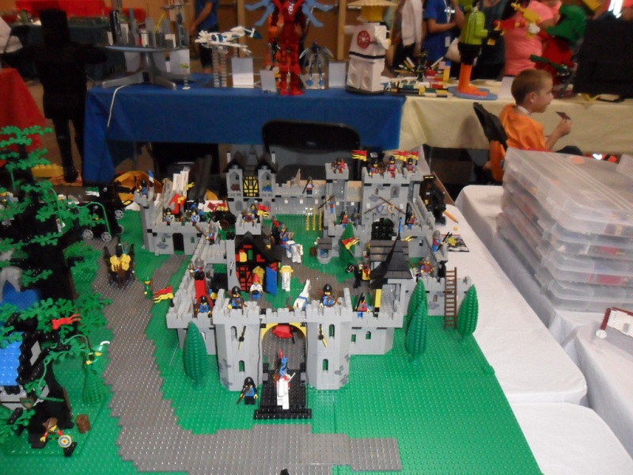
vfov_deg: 51.4
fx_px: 494
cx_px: 316
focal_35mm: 27
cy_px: 238
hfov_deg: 65.3
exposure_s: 1/45
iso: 400
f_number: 3.5
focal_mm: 4.9
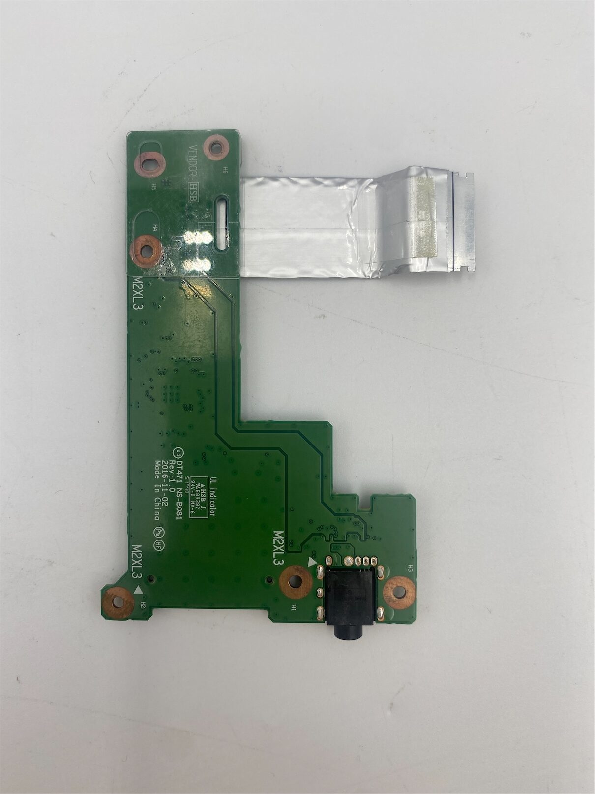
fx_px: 596
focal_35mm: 26
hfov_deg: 53.1
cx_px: 298
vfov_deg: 67.3
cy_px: 397
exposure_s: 1/270
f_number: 1.8
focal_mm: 4.25
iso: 32
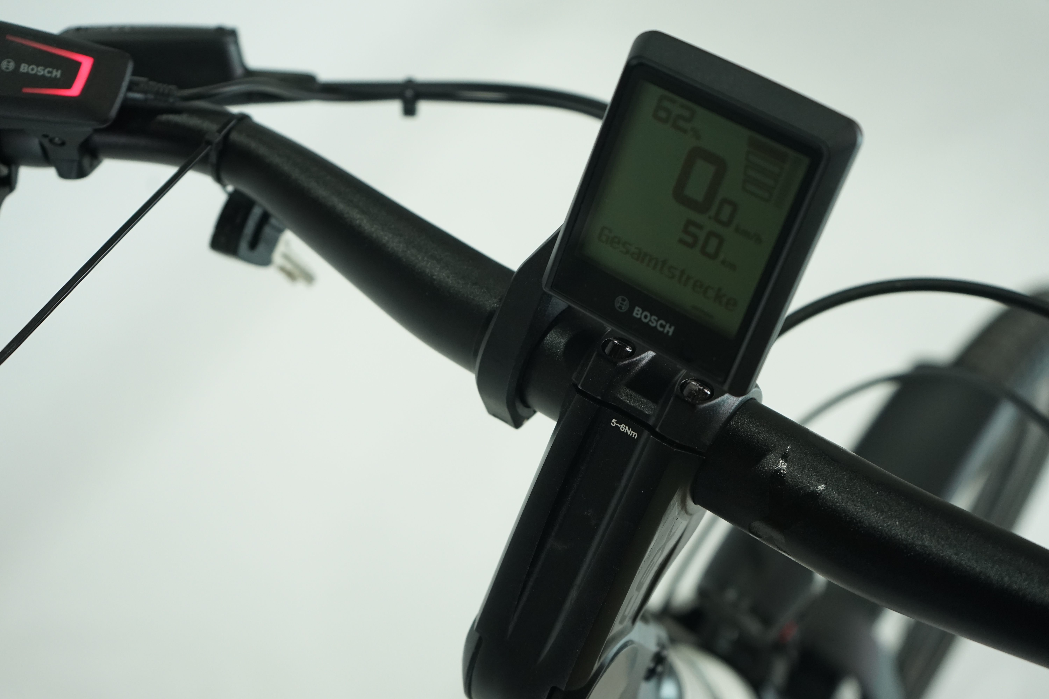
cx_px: 524
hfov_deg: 41.9
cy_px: 350
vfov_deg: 28.6
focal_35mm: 47
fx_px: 1369
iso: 1000
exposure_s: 1/200
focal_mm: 47
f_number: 4.5
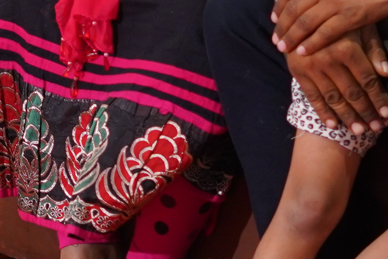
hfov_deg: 6.4
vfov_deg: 4.3
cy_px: -232
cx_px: -354
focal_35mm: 314
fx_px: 3385
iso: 800
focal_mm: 50
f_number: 2.2
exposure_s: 1/160
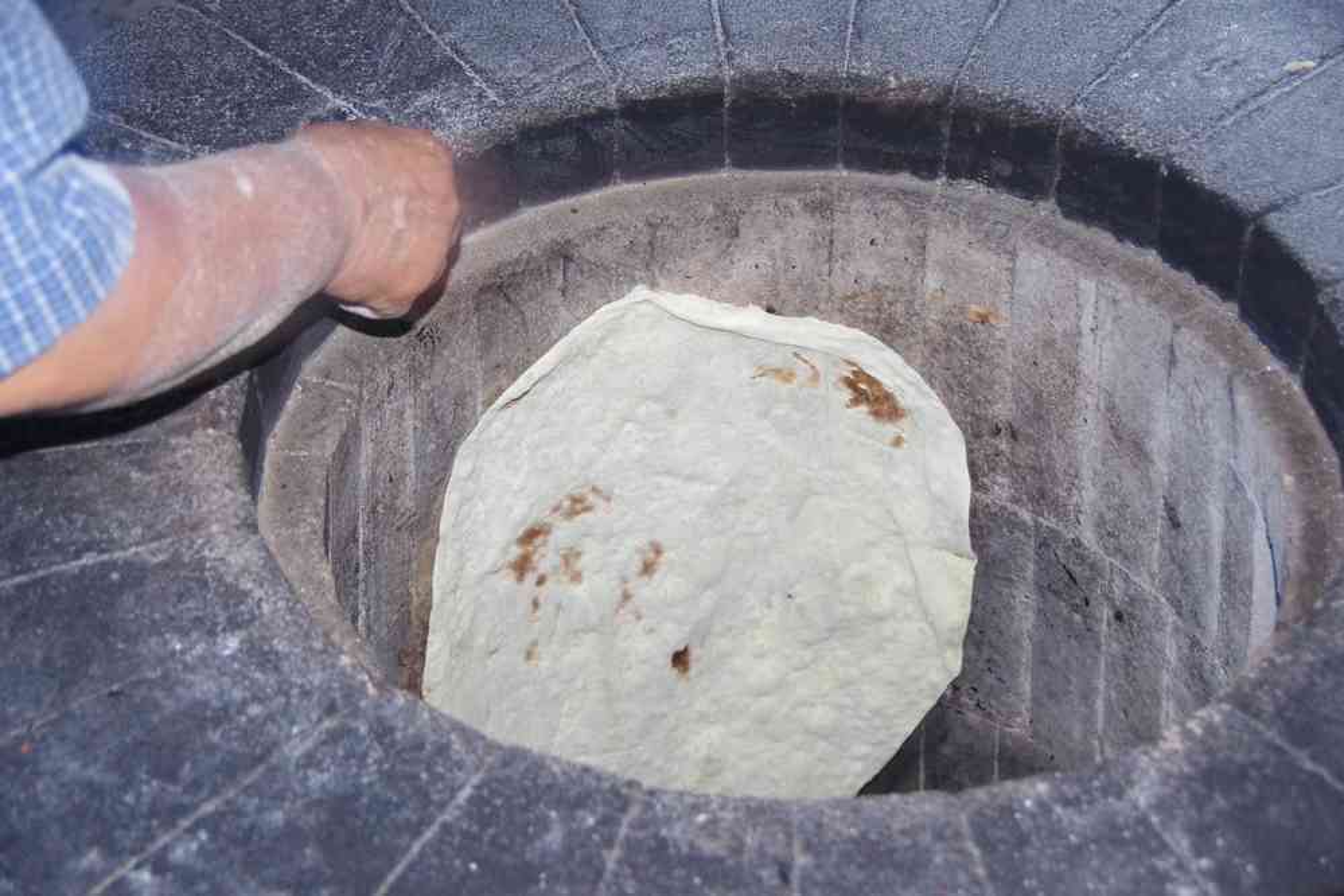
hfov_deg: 31.4
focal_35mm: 64
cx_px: 672
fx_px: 2389
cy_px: 448
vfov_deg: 21.2
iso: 3200
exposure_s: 1/25
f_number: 4.5
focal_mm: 42.5
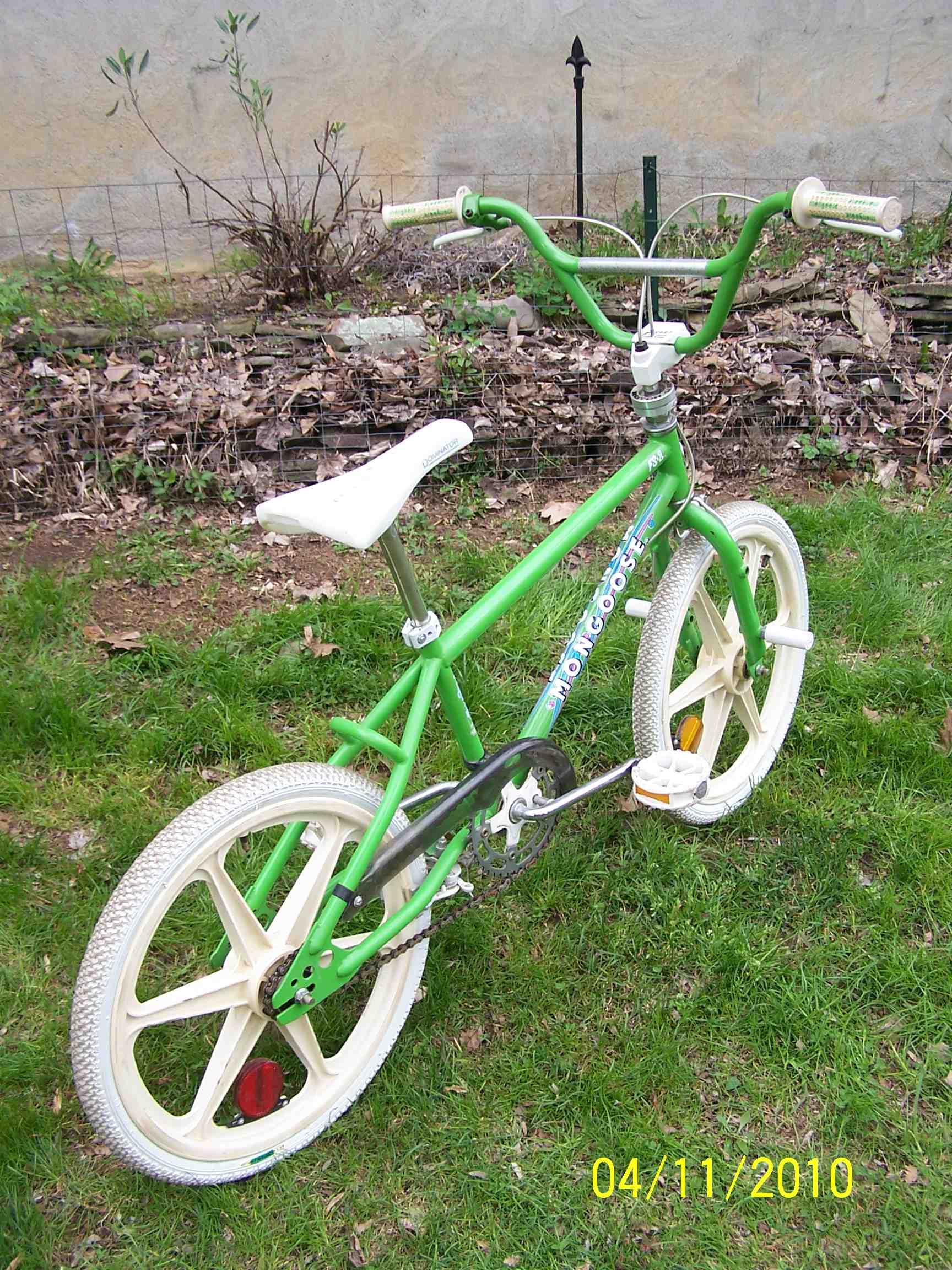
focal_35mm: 38
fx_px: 1393
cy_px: 635
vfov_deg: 49.0
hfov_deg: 37.7
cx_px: 476
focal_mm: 6.3
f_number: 2.8
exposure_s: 1/125
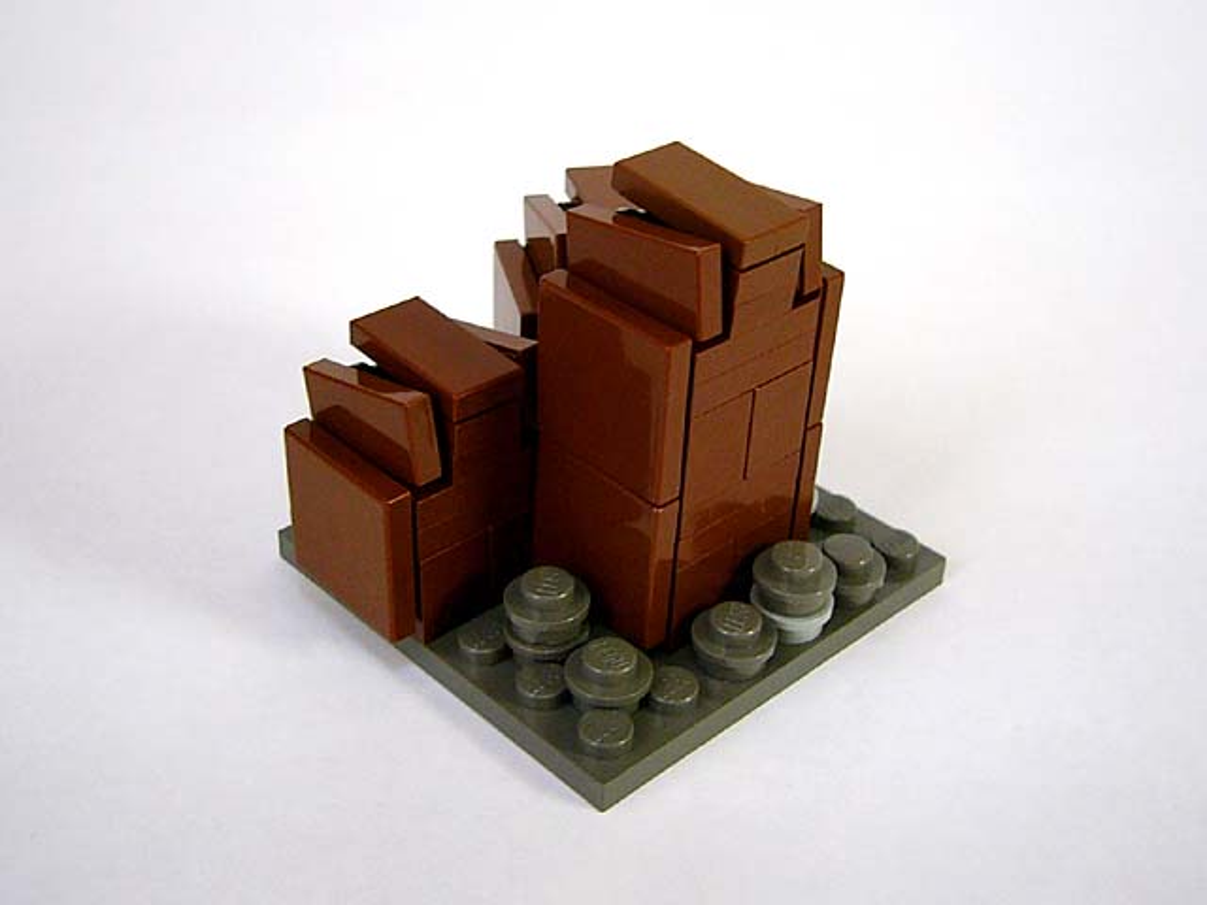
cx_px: 604
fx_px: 1220
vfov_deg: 40.7
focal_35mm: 35
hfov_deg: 52.6
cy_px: 452
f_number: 2.8
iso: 100
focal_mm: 5.8
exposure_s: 1/25
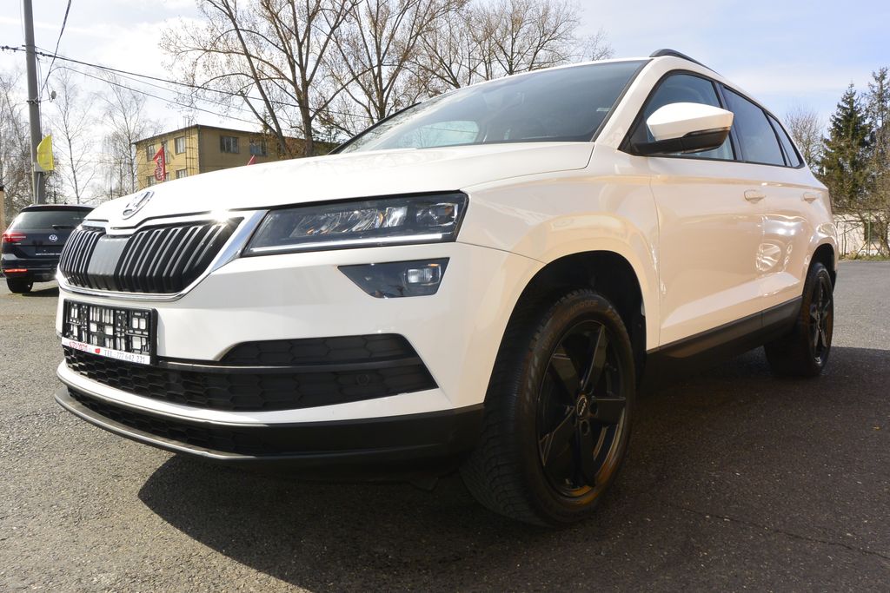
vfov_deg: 47.9
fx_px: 668
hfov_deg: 67.4
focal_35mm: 27
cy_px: 296
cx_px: 445
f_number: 8
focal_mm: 10
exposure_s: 1/250
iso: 160
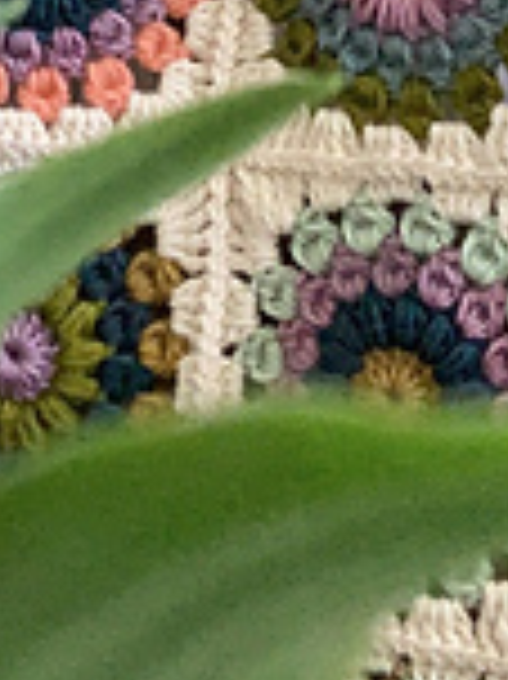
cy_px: -522
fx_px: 2665
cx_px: 126
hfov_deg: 10.9
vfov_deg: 13.2
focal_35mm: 136
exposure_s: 1/60
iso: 200
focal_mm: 2.87
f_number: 2.2
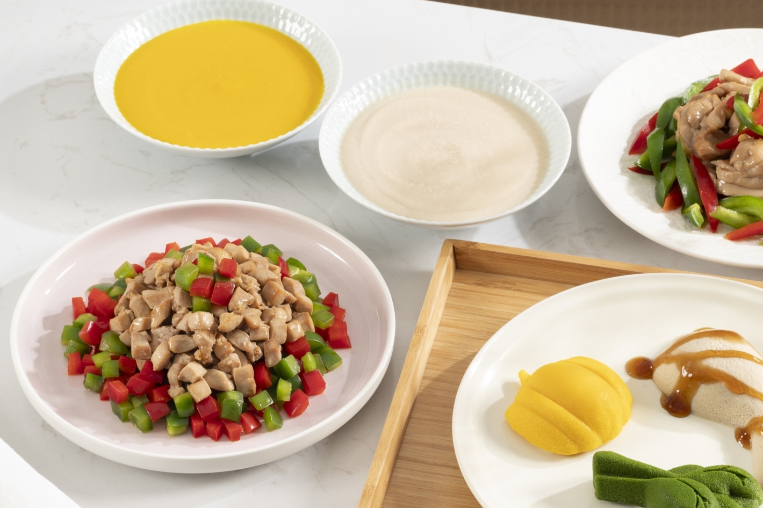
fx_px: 3009
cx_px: 508
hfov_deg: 14.4
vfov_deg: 9.6
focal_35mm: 142
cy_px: 341
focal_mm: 105
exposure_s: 1/200
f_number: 16
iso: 500
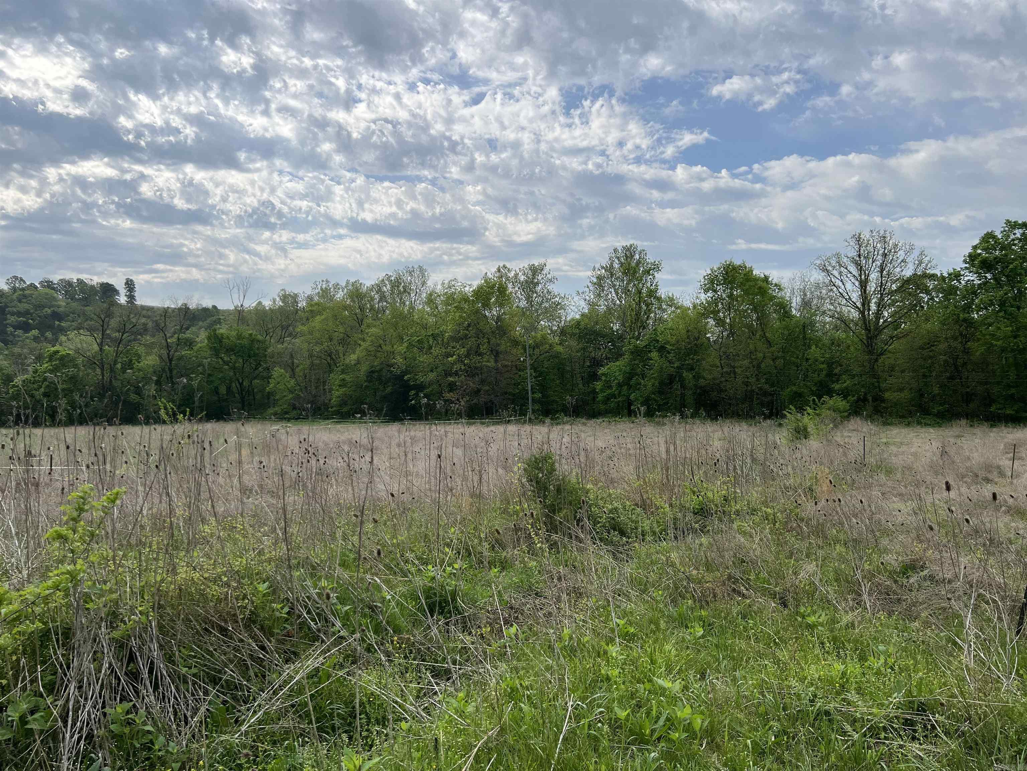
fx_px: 771
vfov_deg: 53.1
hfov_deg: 67.3
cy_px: 386
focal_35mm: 26
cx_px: 514
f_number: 1.5
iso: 50
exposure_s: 1/5587
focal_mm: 5.7
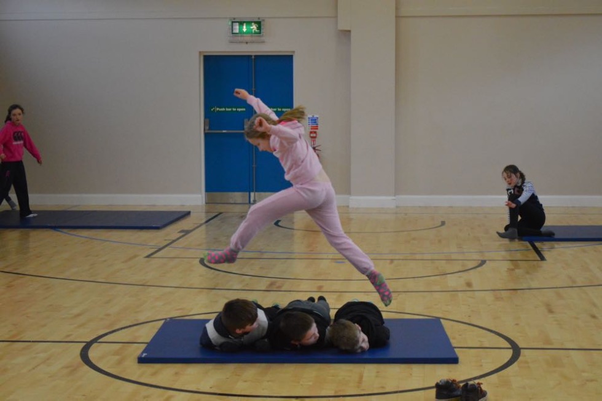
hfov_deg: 28.1
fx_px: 1203
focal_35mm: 72
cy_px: 200
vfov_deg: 18.9
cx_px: 301
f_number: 5.3
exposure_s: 1/320
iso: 3200
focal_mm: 48
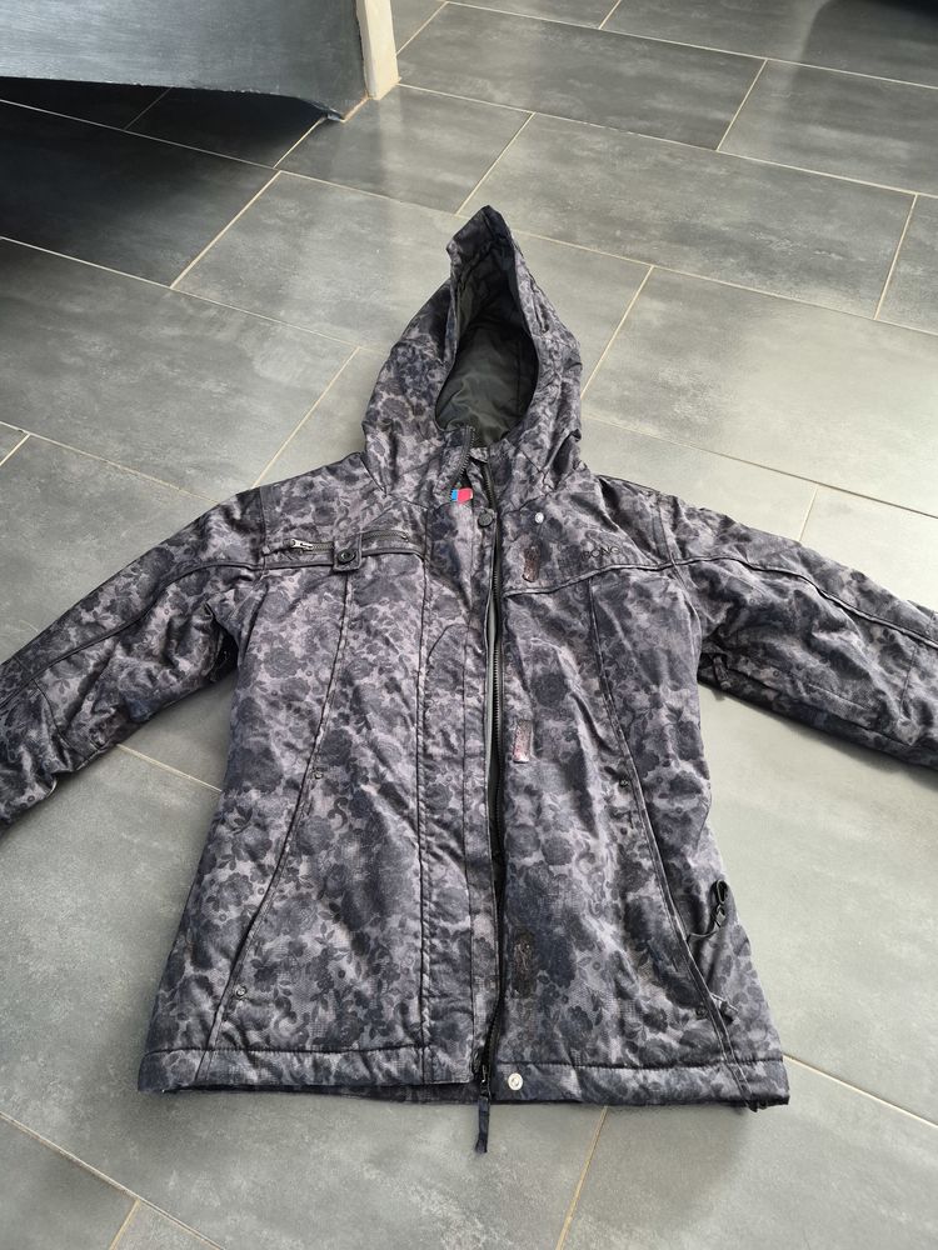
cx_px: 469
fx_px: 831
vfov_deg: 73.9
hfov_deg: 58.9
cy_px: 625
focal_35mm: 23
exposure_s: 1/100
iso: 800
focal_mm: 5.4
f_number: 1.8
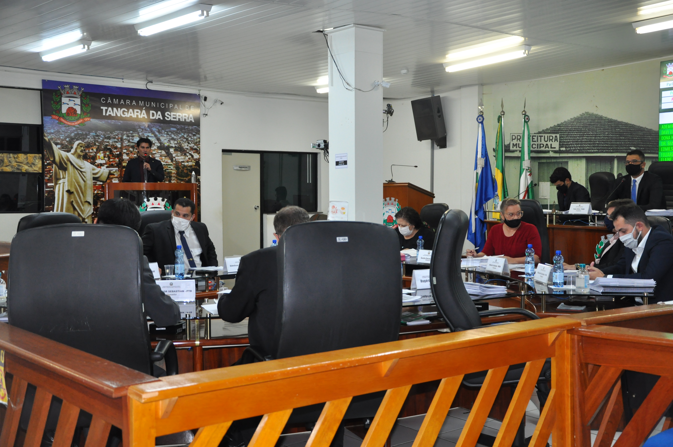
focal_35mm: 45
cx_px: 336
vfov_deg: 29.8
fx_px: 840
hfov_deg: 43.7
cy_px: 224
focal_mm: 30
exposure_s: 1/60
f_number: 4.2
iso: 800
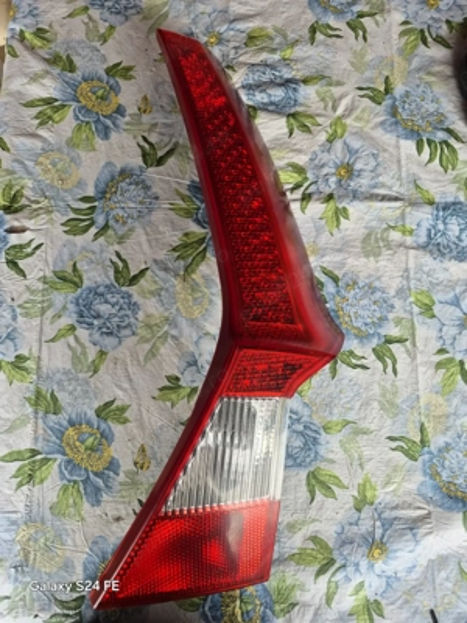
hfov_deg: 58.9
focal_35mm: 23
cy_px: 312
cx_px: 234
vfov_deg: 73.9
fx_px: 414
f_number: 1.8
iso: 100
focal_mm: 5.4
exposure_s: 1/180
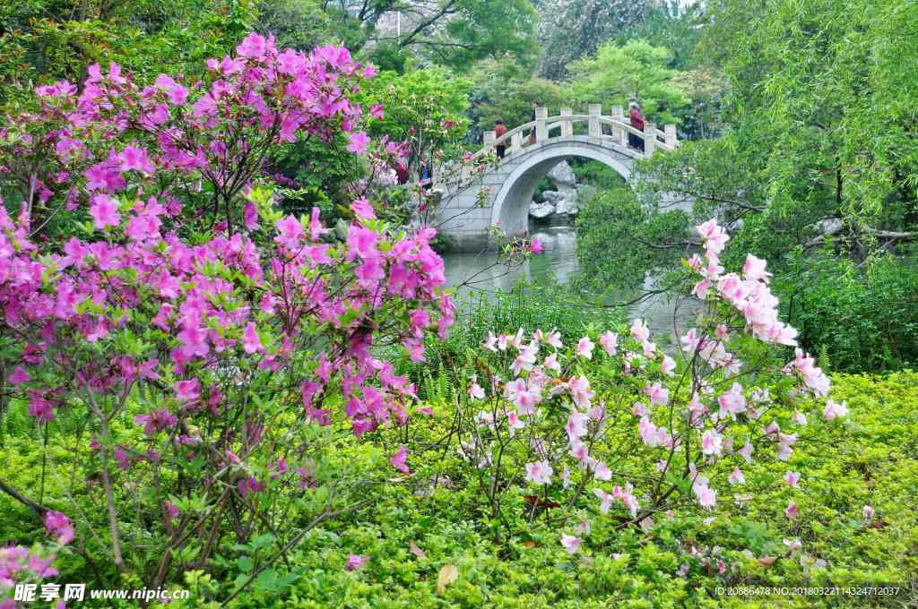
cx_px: 459
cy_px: 304
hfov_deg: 29.9
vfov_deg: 20.1
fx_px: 1719
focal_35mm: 68
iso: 250
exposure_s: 1/250
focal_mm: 45
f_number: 5.6
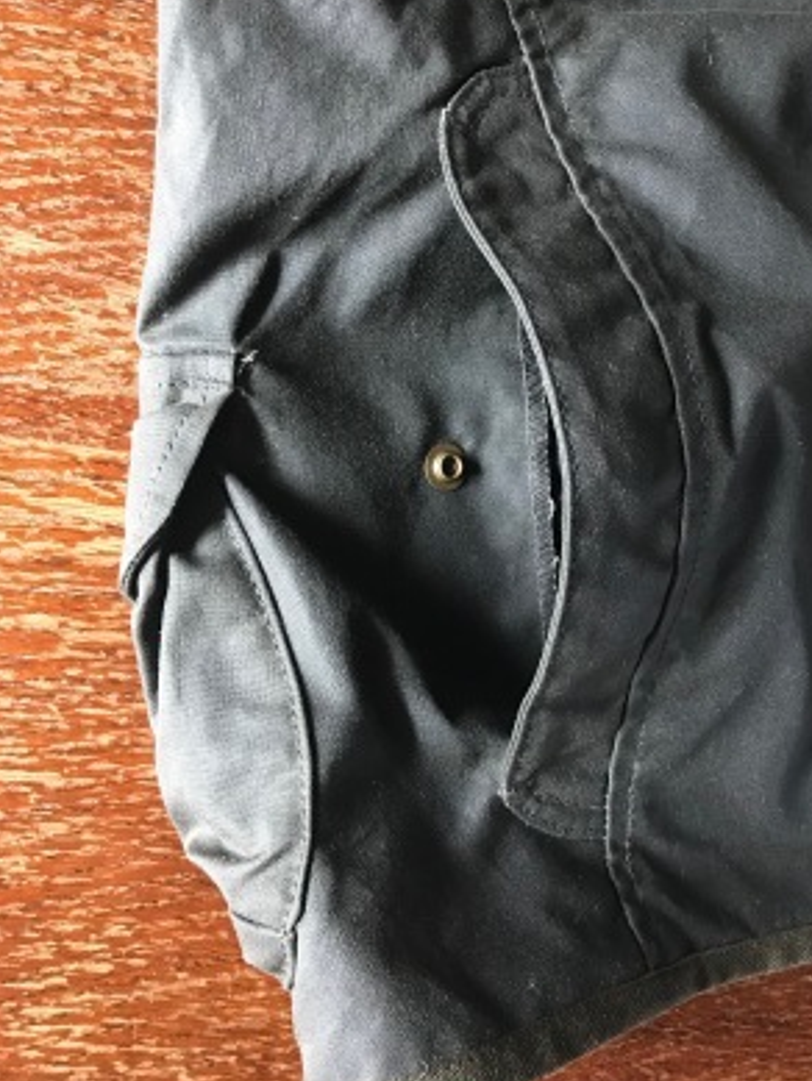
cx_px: 508
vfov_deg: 51.0
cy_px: 431
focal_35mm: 36
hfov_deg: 39.4
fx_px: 1125
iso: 80
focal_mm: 3.99
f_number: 1.8
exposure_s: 1/15
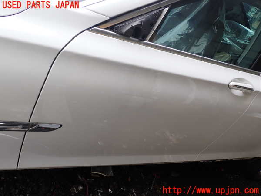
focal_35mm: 30
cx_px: 130
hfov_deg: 60.0
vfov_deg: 46.8
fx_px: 226
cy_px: 98
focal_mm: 5.4
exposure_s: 1/125
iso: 100
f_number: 3.2
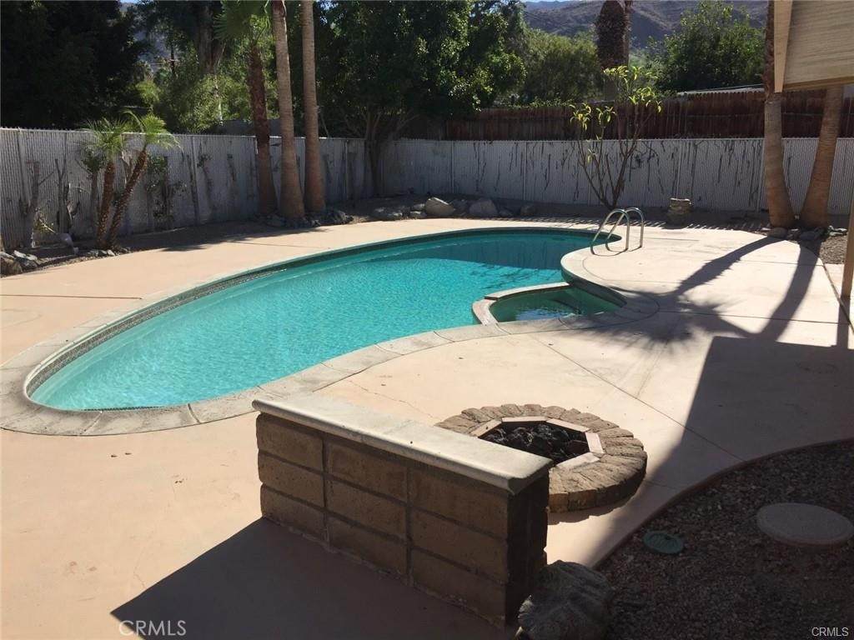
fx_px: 715
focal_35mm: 29
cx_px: 427
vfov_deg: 48.2
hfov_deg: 61.7
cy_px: 320
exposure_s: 1/2825
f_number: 2.2
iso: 32
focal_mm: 4.15
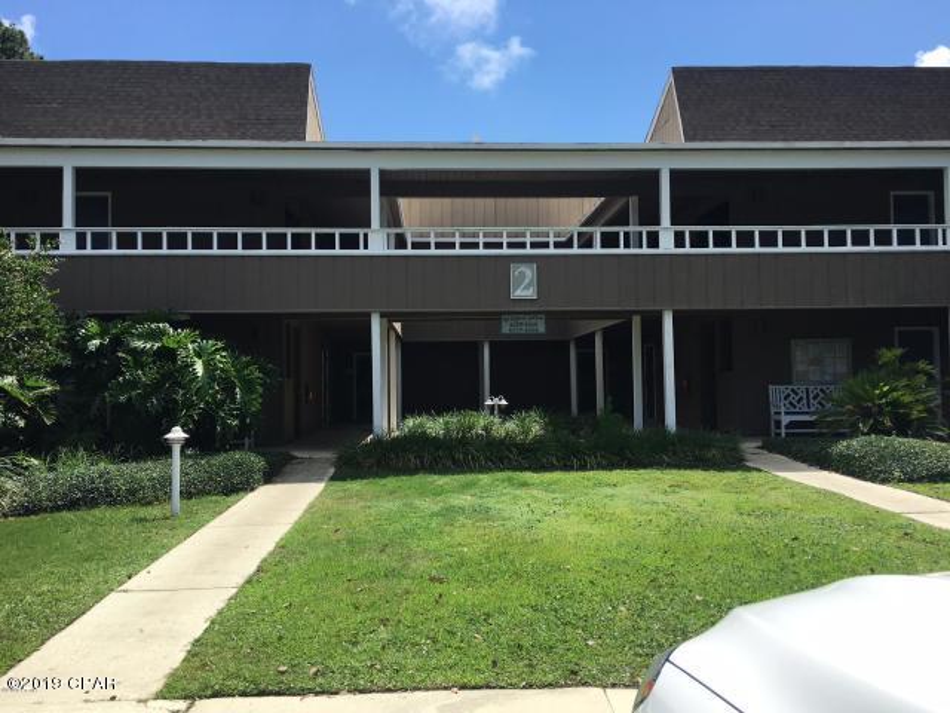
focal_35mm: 29
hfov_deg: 61.7
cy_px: 356
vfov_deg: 48.2
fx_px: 796
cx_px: 475
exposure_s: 1/1603
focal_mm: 4.15
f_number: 2.2
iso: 25
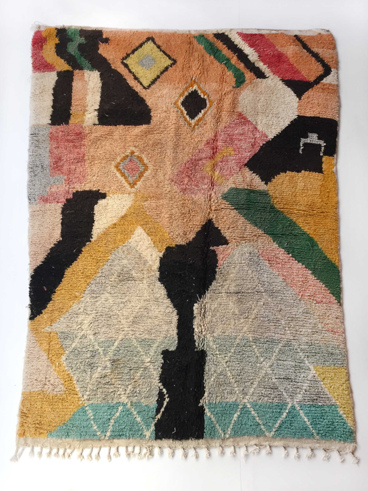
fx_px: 411
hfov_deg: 48.2
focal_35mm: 29
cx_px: 184
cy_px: 246
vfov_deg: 61.7
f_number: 2.2
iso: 80
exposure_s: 1/33
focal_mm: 4.15
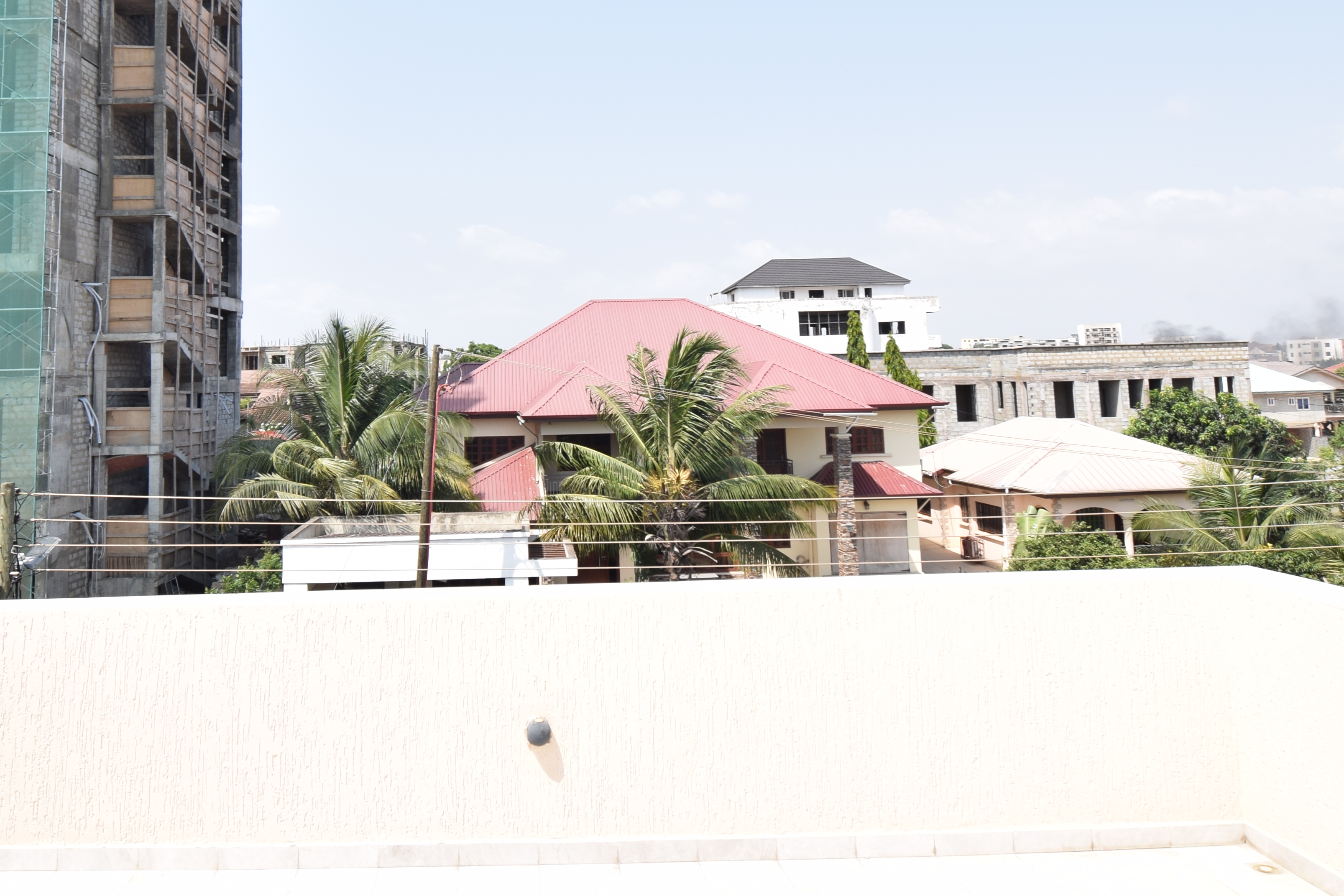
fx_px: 1045
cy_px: 250
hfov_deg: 65.0
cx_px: 549
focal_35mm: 28
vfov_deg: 45.2
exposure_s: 1/160
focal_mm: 10
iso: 100
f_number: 6.3
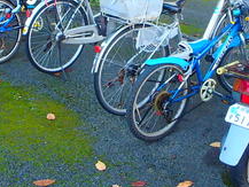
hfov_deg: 31.0
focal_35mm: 62
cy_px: -1
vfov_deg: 22.7
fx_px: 446
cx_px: 157
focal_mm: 3.7
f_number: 3.5
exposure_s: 1/60
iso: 200
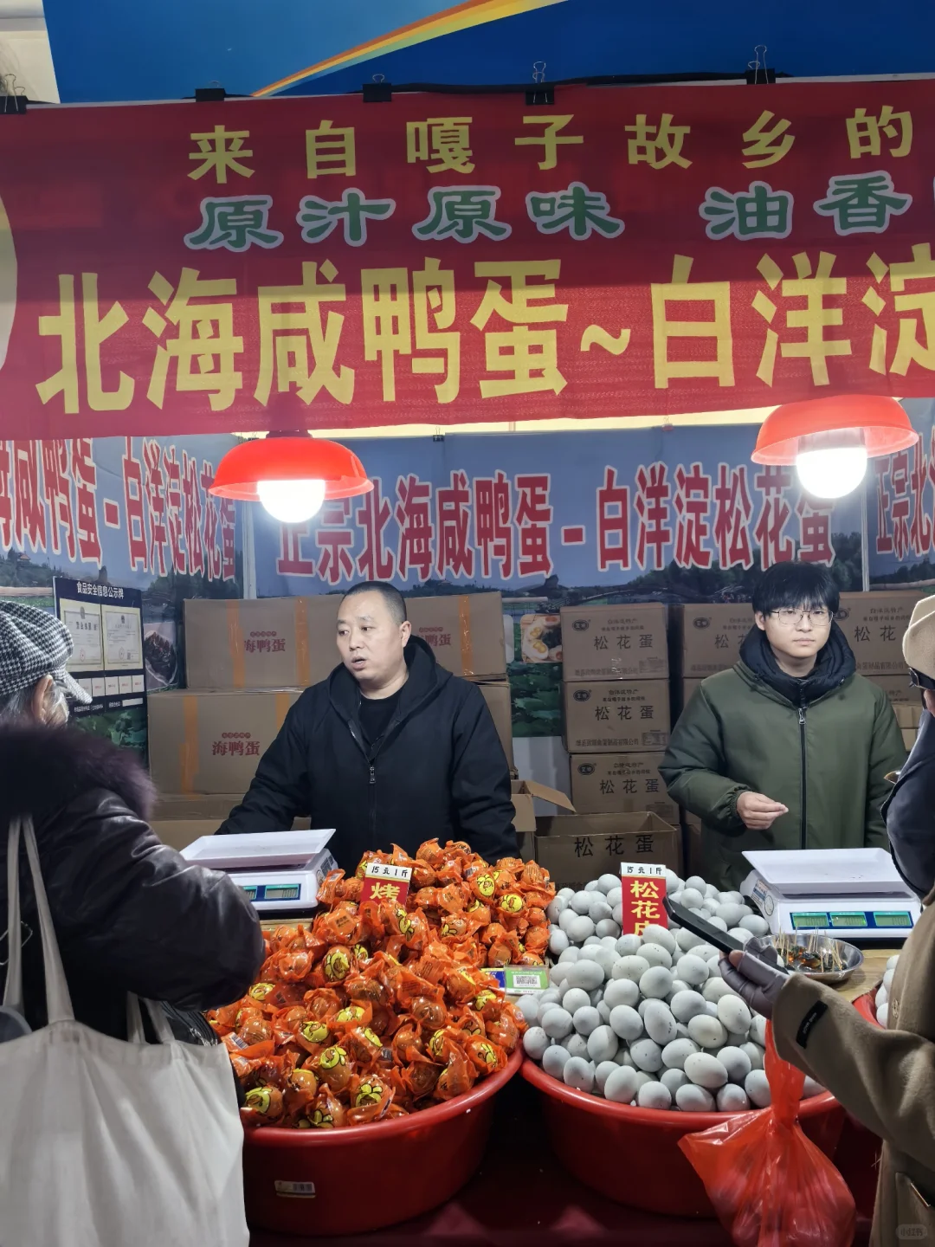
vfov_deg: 65.3
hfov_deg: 51.4
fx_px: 972
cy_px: 624
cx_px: 468
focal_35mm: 27
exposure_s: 1/500
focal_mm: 5.75
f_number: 2
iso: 250
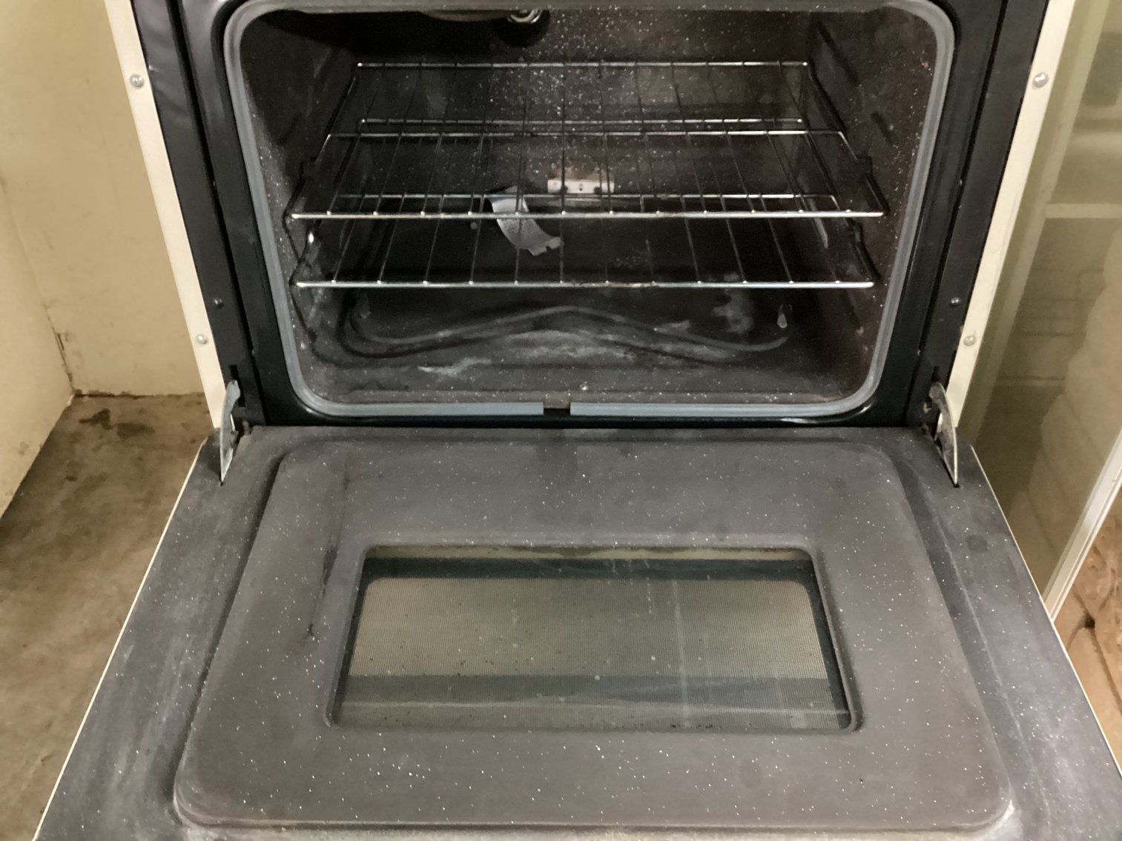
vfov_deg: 45.4
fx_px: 1005
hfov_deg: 58.3
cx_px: 561
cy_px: 420
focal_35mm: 31
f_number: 2.4
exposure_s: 1/17
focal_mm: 3.3
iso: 800
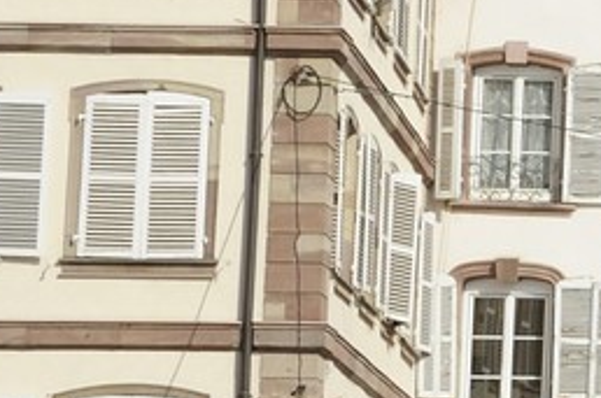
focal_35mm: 273
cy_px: 178
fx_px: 4549
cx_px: 1717
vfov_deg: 5.0
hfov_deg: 6.9
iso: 200
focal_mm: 44
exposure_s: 1/100
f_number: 18
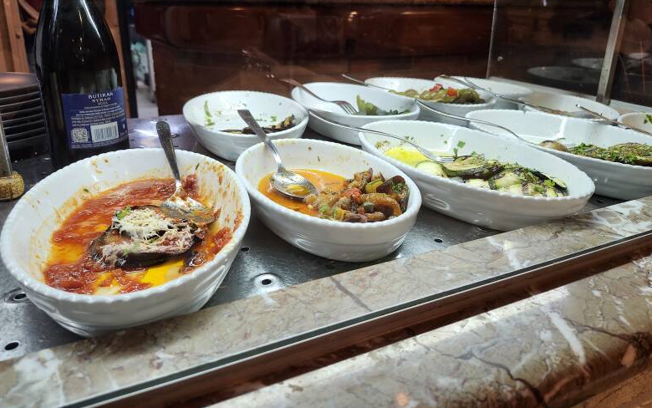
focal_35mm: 25
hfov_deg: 72.5
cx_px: 324
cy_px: 161
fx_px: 444
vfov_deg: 49.0
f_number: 1.8
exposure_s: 1/100
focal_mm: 5.54
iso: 400
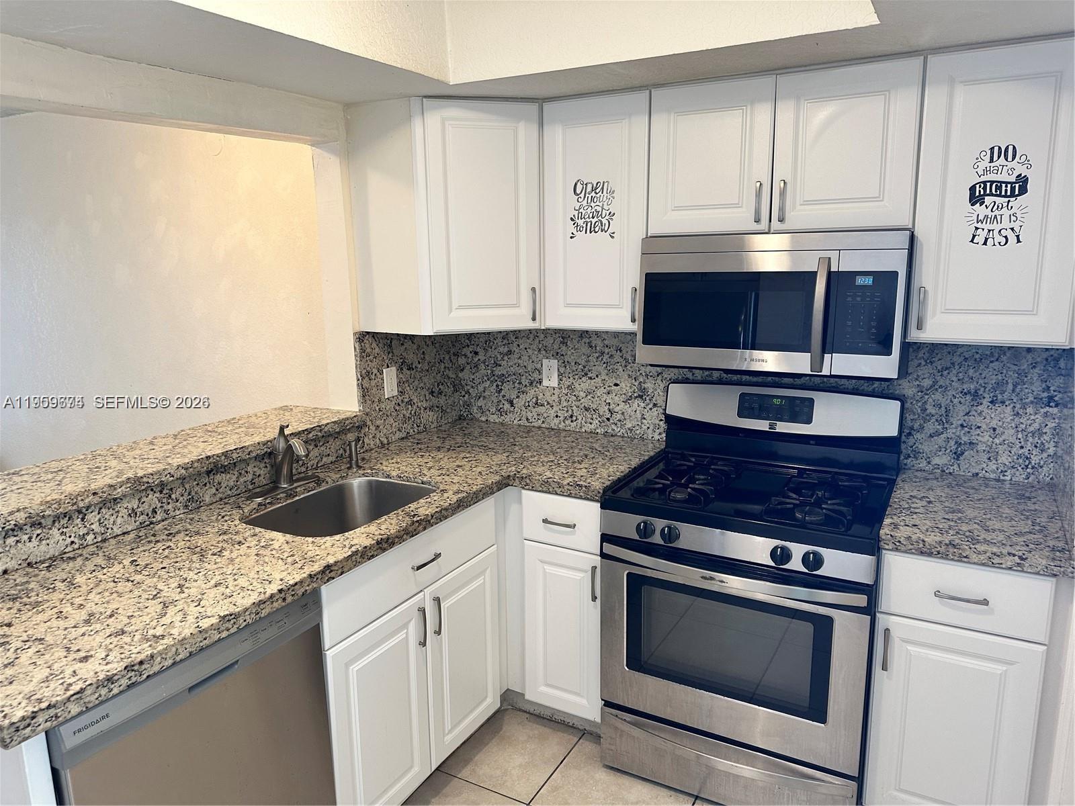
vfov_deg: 56.8
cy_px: 403
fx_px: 745
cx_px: 538
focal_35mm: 24
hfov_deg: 71.6
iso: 200
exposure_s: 1/60
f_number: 1.78
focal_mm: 6.86
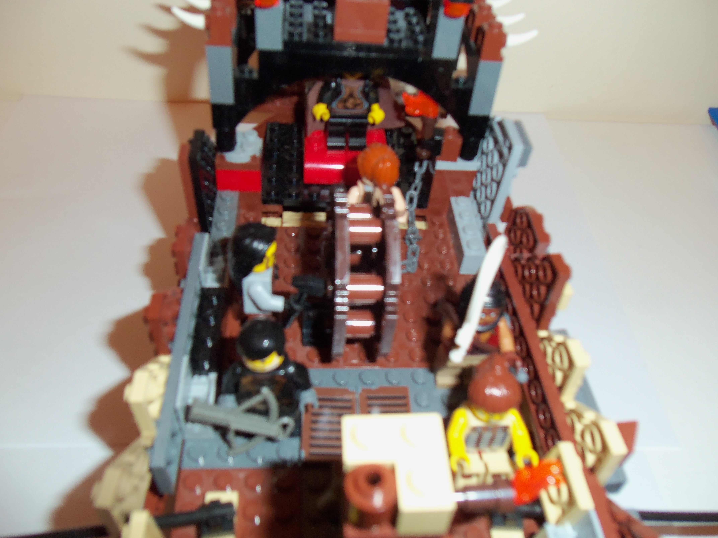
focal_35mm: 29
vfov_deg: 48.2
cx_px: 359
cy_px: 269
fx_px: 602
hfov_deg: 61.7
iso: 100
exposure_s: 1/30
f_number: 3.4
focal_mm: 5.2
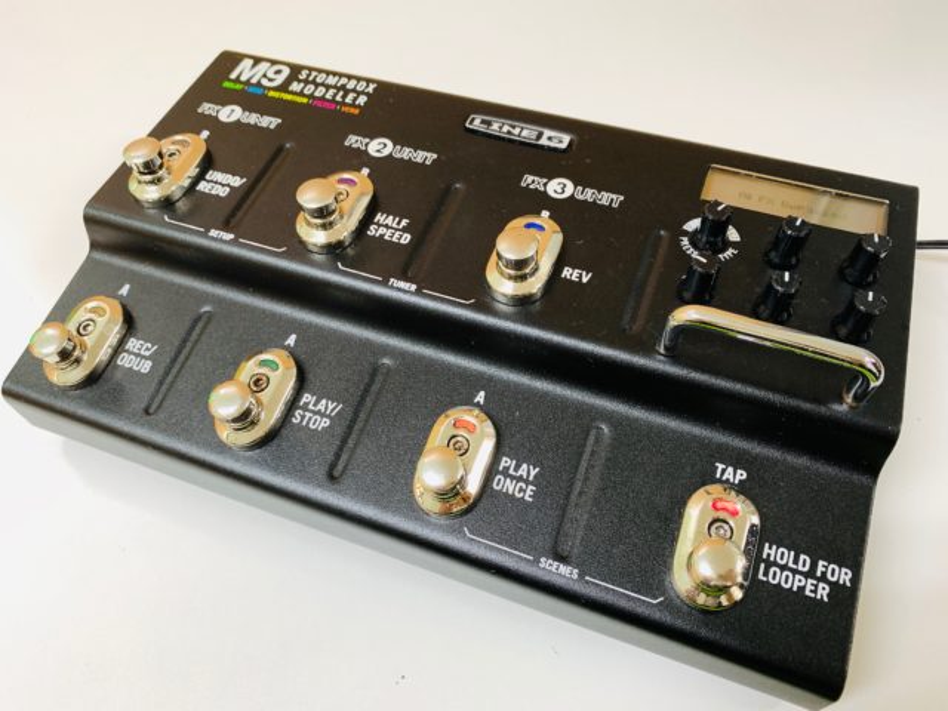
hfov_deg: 67.3
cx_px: 474
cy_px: 356
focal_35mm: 26
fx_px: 712
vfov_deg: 53.1
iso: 100
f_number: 1.8
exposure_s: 1/60
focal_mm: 4.25
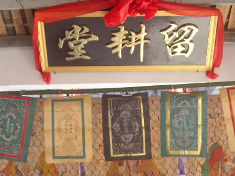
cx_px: 133
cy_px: 215
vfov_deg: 15.0
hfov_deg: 20.6
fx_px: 645
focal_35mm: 95
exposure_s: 1/60
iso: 141
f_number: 2.8
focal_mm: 5.7
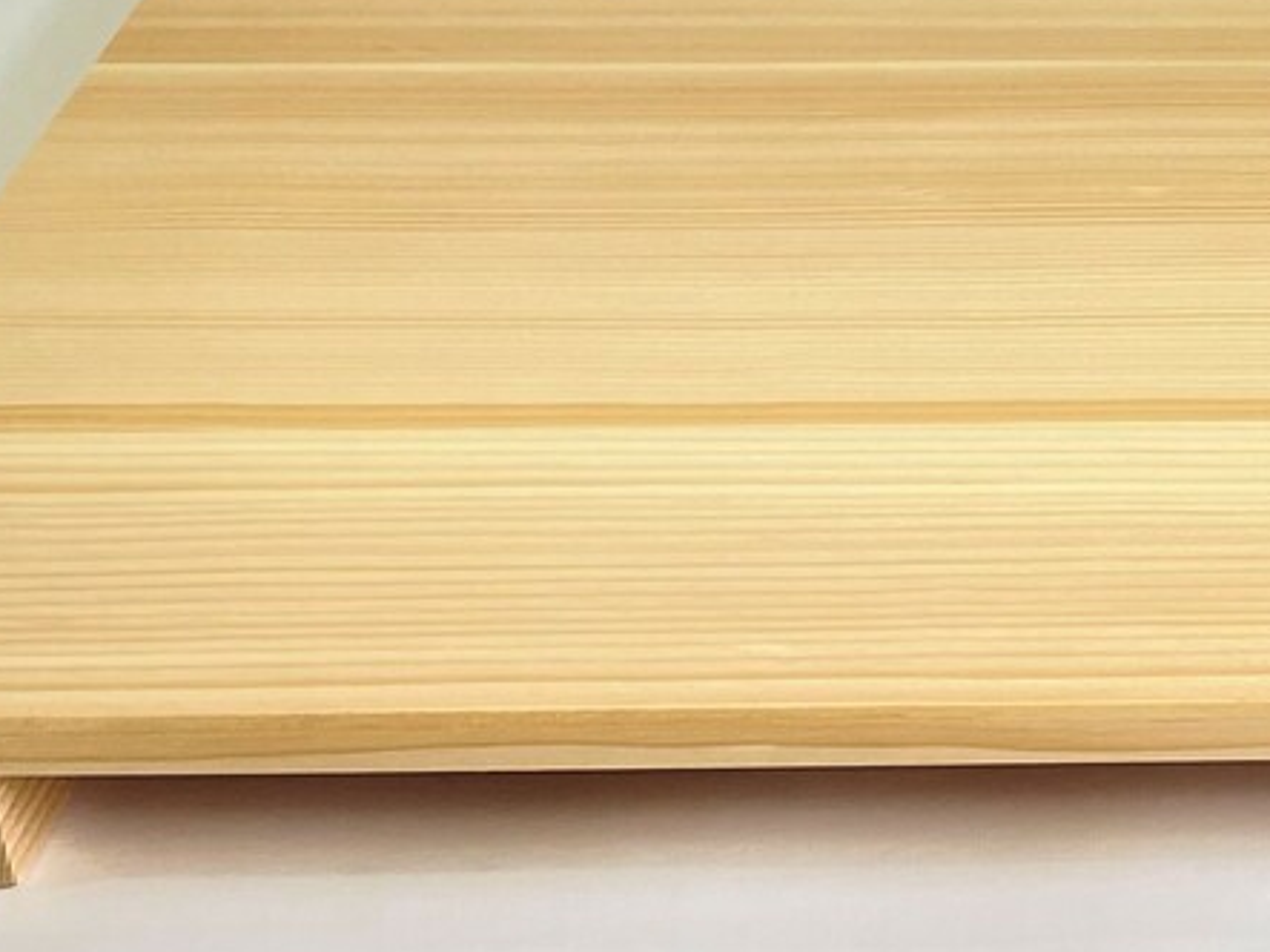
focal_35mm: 94
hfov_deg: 19.3
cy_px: 163
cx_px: 1657
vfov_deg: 15.6
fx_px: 3448
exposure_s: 1/120
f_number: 1.6
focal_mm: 4.2
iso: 64
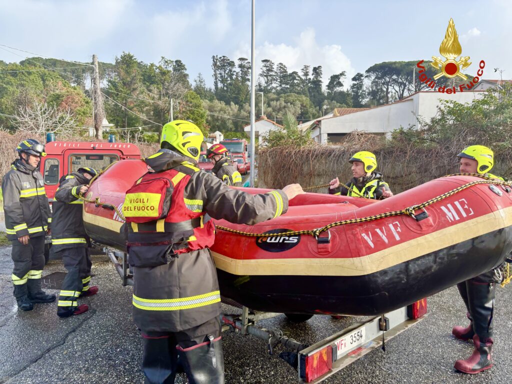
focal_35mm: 26
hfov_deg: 67.3
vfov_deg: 53.1
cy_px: 192
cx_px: 256
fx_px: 385
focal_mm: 5.96
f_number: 1.6
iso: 50
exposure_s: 1/707
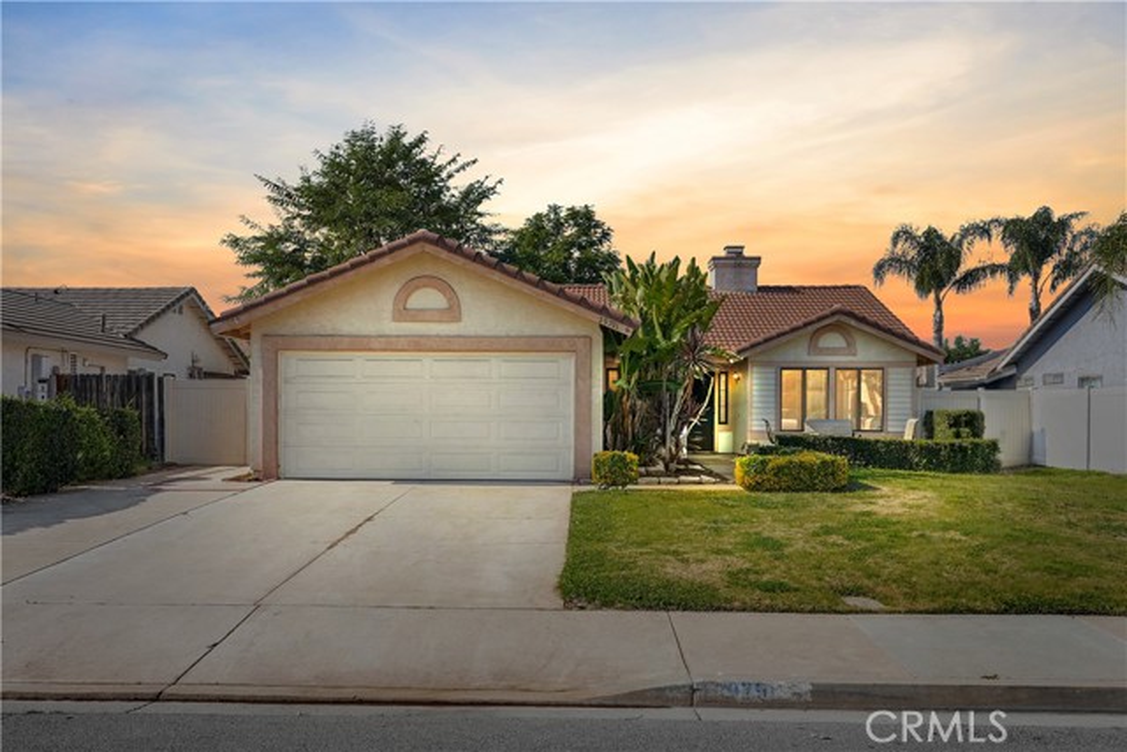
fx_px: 908
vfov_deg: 45.0
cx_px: 564
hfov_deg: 63.6
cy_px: 376
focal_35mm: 29
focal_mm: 29
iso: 100
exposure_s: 1/125
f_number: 9
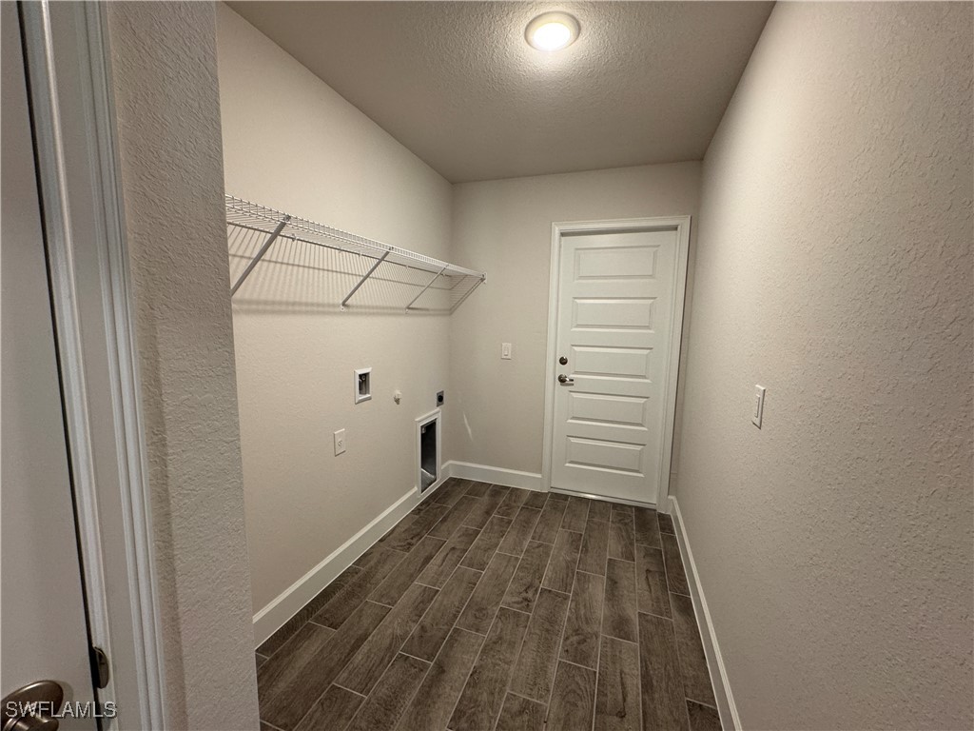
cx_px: 487
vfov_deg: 85.7
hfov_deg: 102.1
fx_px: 394
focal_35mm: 14
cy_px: 366
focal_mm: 2.22
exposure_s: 1/60
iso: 200
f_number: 2.2
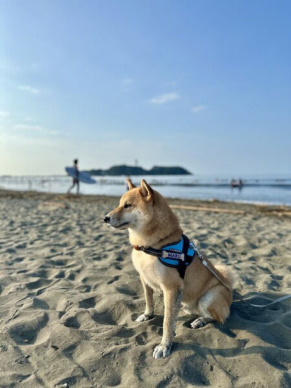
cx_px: 146
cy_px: 194
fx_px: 269
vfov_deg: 71.6
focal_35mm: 24
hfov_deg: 56.8
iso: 80
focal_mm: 6.86
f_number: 1.78
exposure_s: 1/5525
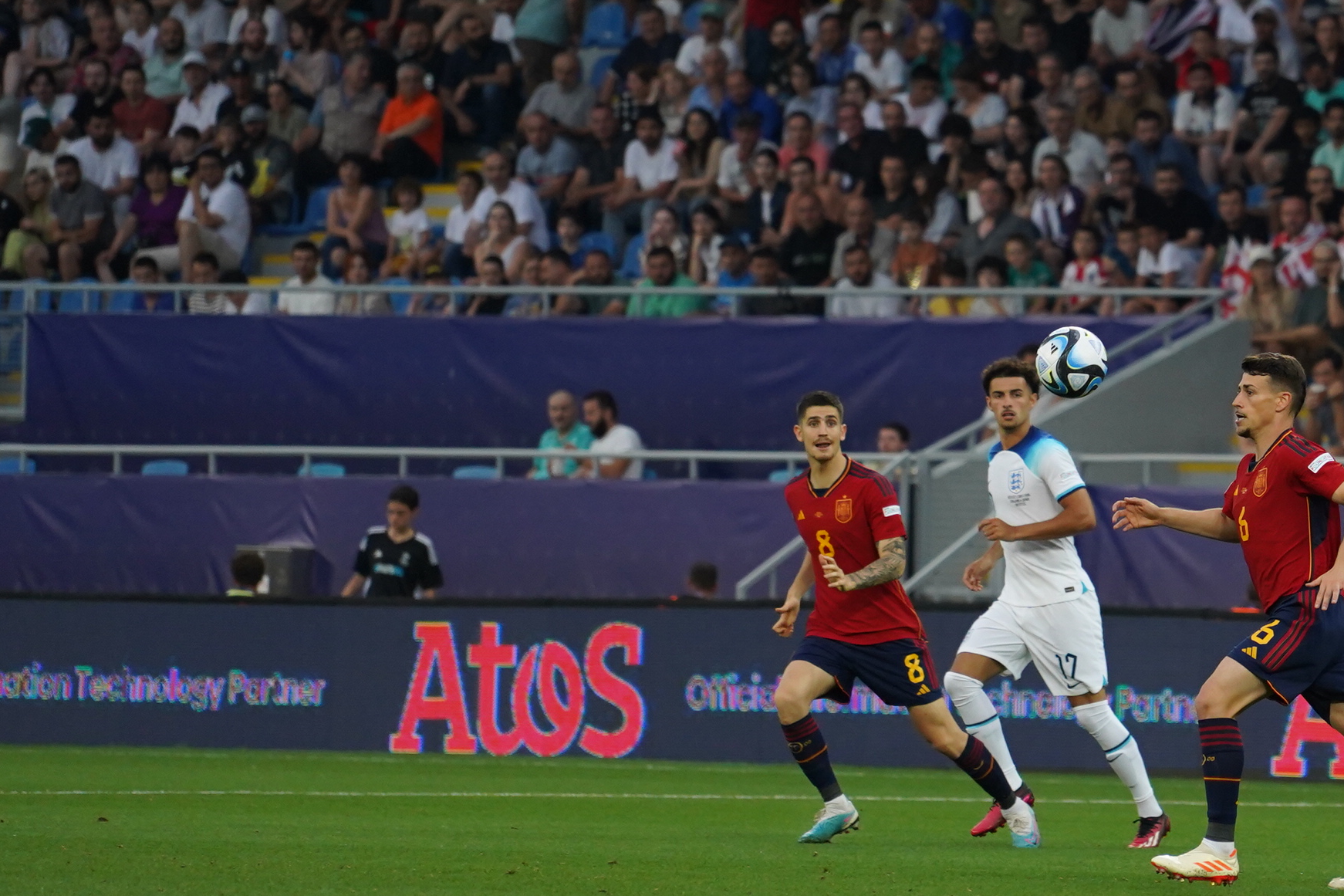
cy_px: 202
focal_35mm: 452
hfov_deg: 4.6
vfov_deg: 3.0
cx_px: 1239
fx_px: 16872
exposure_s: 1/1000
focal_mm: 200
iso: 2000
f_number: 4
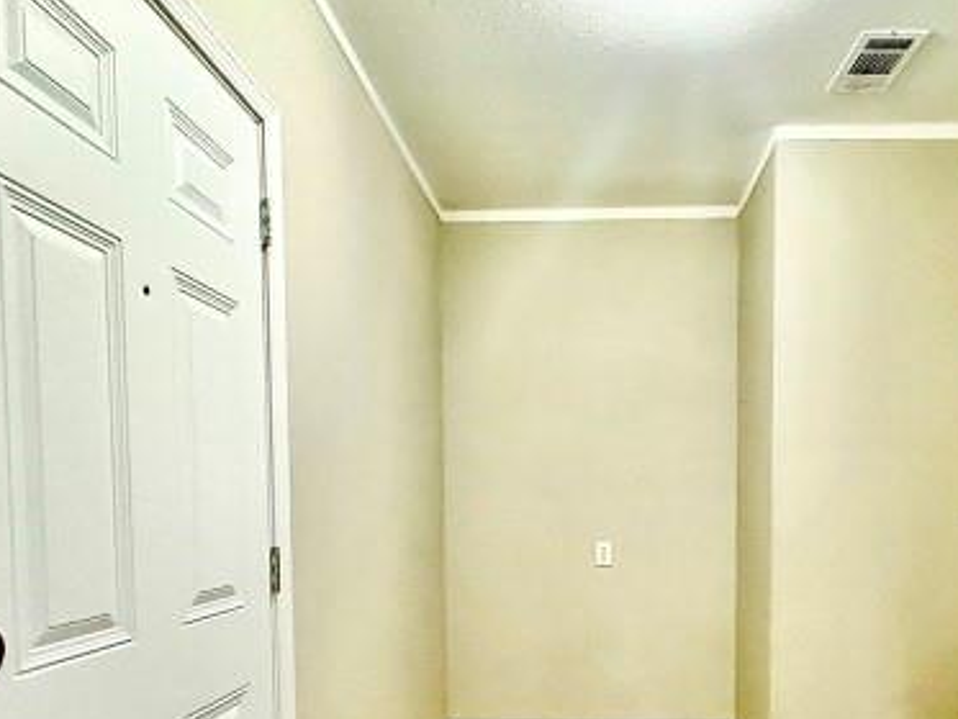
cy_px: 526
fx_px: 664
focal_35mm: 24
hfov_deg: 70.7
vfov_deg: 54.6
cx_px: 583
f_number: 2.2
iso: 640
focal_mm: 2.22
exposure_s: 1/60
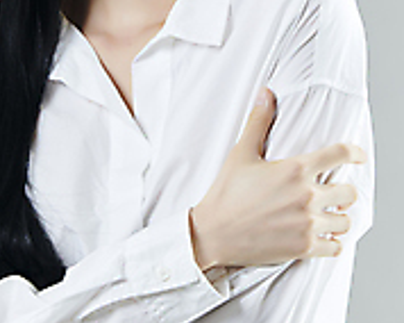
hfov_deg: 5.6
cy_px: 45
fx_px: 4156
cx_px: 135
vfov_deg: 4.4
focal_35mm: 348
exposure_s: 1/125
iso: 80
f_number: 5.6
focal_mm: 165
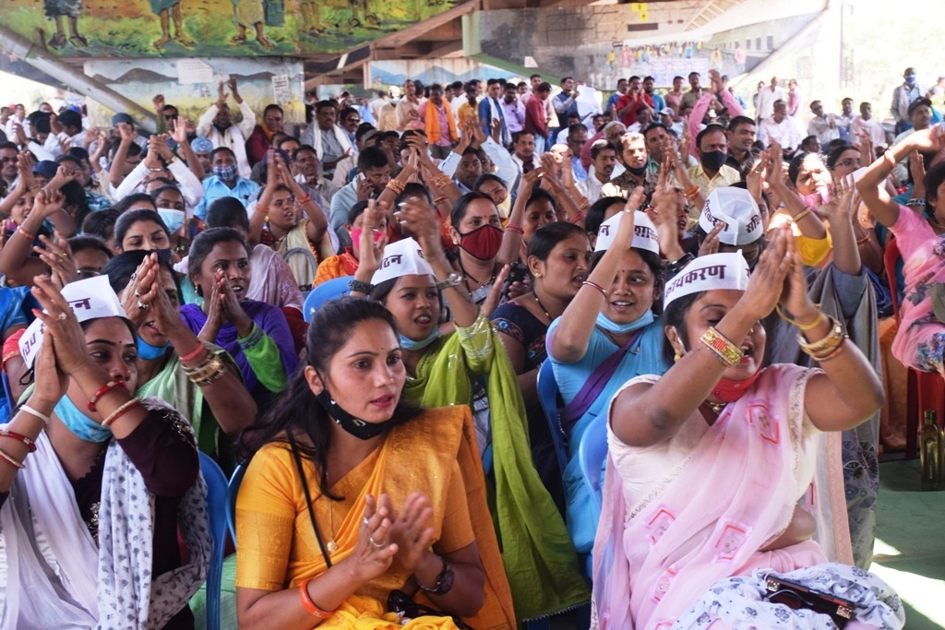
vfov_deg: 20.2
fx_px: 1772
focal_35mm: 68
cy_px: 315
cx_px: 472
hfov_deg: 29.9
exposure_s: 1/125
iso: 800
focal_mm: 45
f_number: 7.1
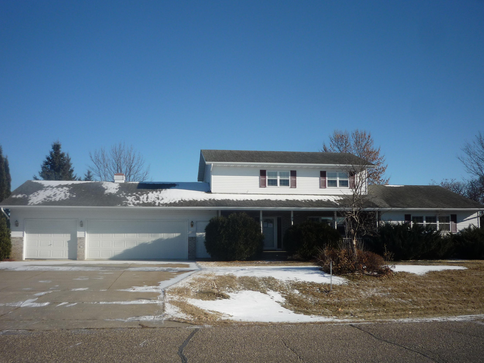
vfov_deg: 40.7
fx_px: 489
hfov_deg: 52.6
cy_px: 198
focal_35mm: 35
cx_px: 246
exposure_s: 1/500
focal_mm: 5.2
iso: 100
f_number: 5.6
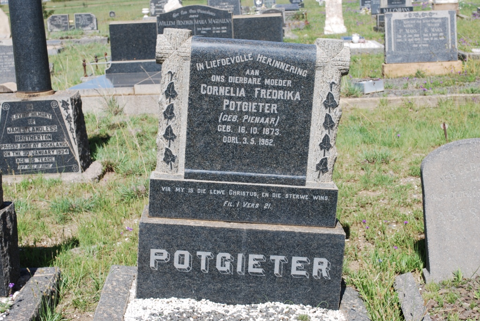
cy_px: 160
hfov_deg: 33.4
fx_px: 801
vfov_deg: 22.7
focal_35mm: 60
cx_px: 240
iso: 100
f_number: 8
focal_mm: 40
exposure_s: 1/250
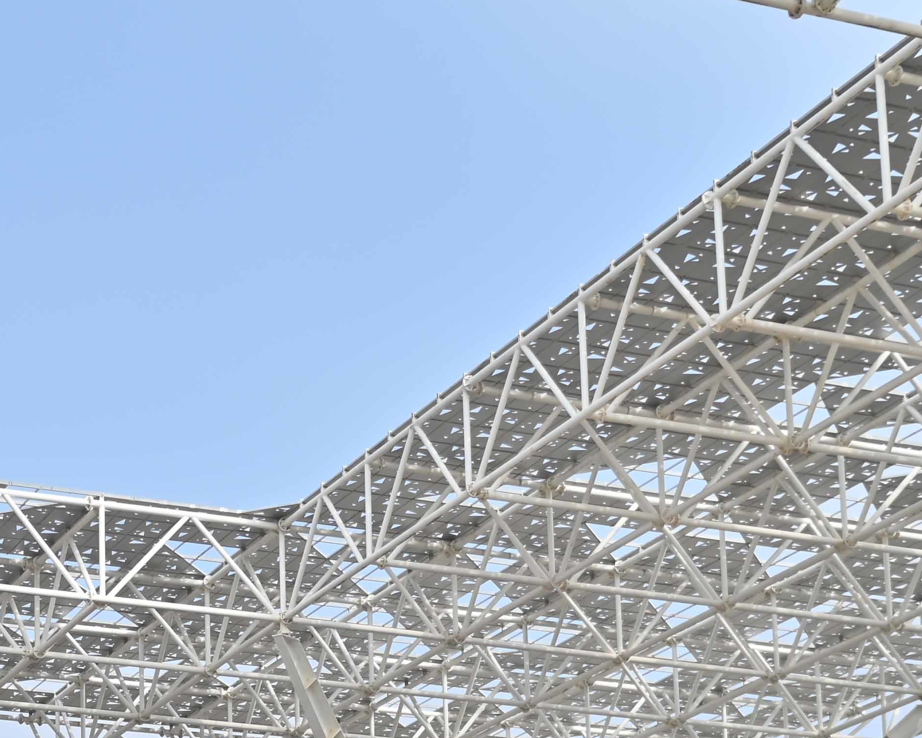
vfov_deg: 15.2
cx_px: 33
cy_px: 976
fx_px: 2620
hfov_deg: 19.5
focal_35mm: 96
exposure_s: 1/3200
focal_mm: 32
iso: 100
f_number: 2.8
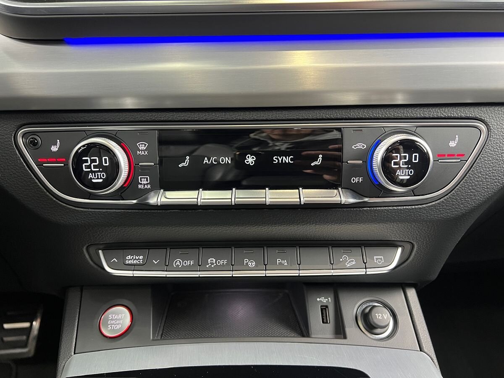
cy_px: 189
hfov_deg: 67.3
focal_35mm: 26
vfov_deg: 53.1
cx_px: 252
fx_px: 379
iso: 320
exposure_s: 1/53
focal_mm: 5.7
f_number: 1.5
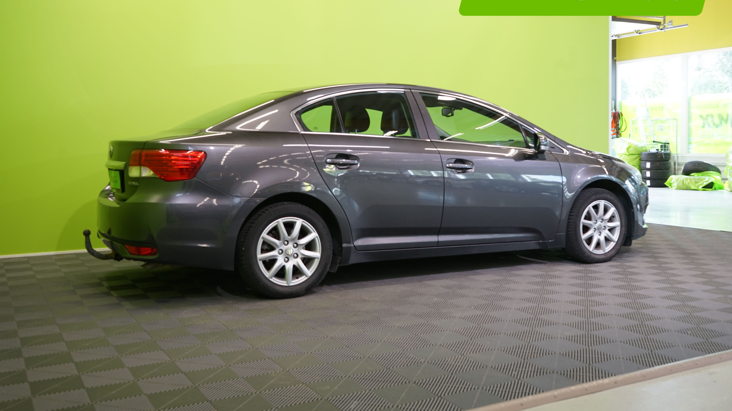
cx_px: 366
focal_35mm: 38
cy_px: 174
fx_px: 738
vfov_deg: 31.1
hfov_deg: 52.8
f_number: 6.3
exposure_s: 1/30
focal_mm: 36
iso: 500
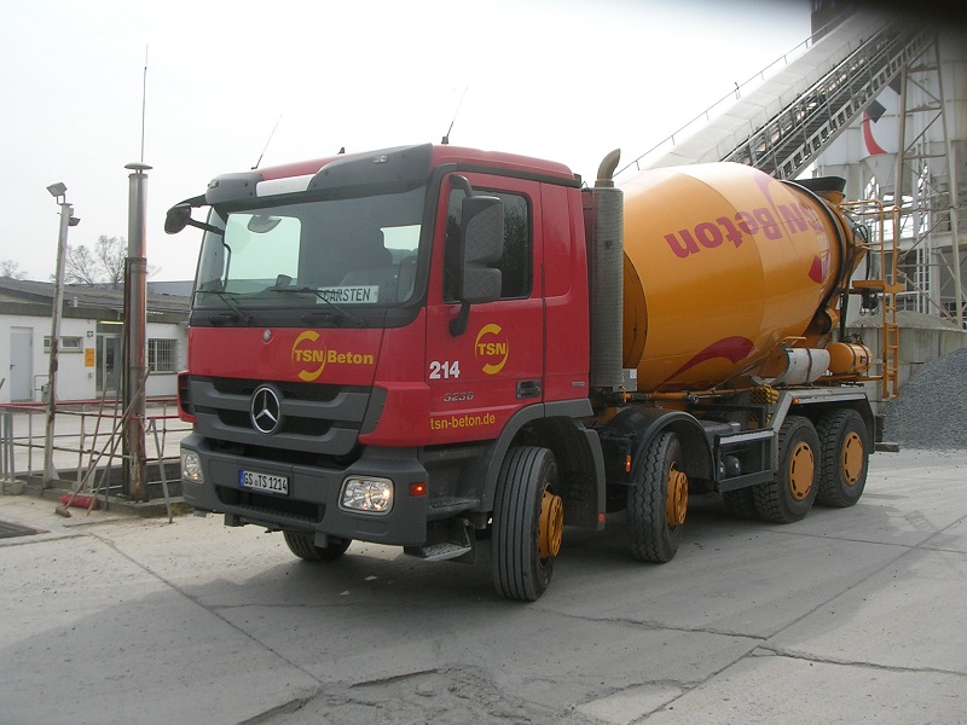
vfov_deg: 37.7
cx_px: 484
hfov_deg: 49.0
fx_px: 1062
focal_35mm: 38
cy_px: 362
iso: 50
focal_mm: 5.8
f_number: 5.6
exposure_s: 1/220
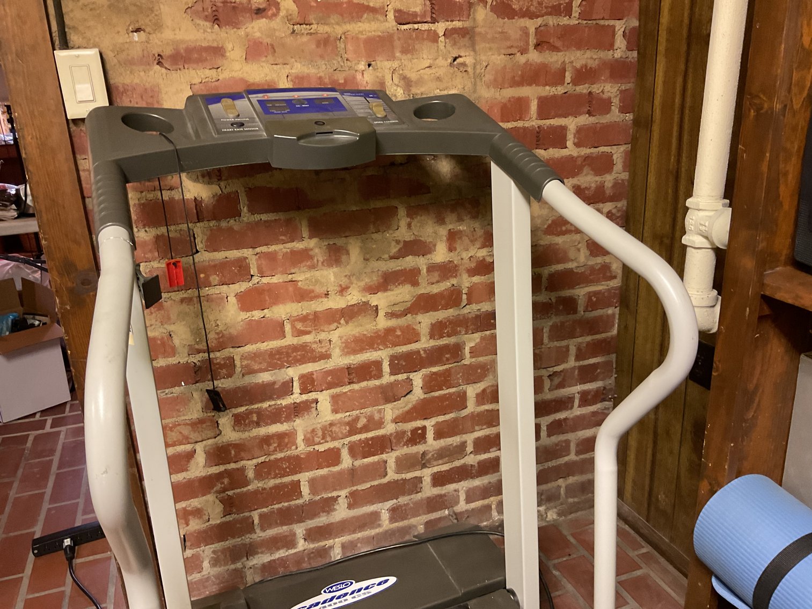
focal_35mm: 29
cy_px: 304
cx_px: 406
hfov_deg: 61.7
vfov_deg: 48.2
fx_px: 680
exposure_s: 1/40
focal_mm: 3
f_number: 1.8
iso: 250
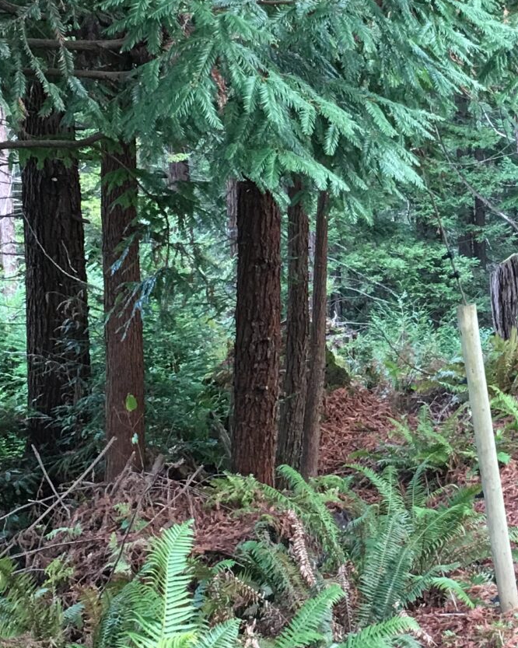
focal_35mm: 87
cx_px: 541
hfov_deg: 17.2
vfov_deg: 22.0
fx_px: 1668
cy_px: 356
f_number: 2.2
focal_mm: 4.15
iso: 40
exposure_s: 1/15
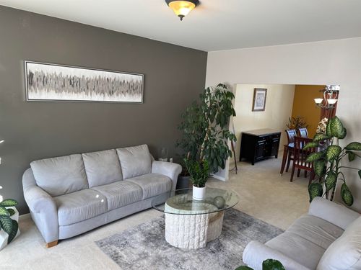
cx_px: 180
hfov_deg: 71.6
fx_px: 250
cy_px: 135
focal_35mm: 24
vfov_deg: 56.8
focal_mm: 6.76
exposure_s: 1/120
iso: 125
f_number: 1.78
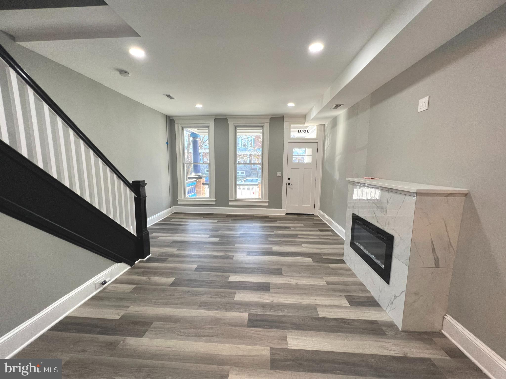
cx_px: 253
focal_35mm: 13
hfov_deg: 106.2
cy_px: 190
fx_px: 190
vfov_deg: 89.9
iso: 160
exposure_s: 1/120
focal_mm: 1.57
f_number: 1.8
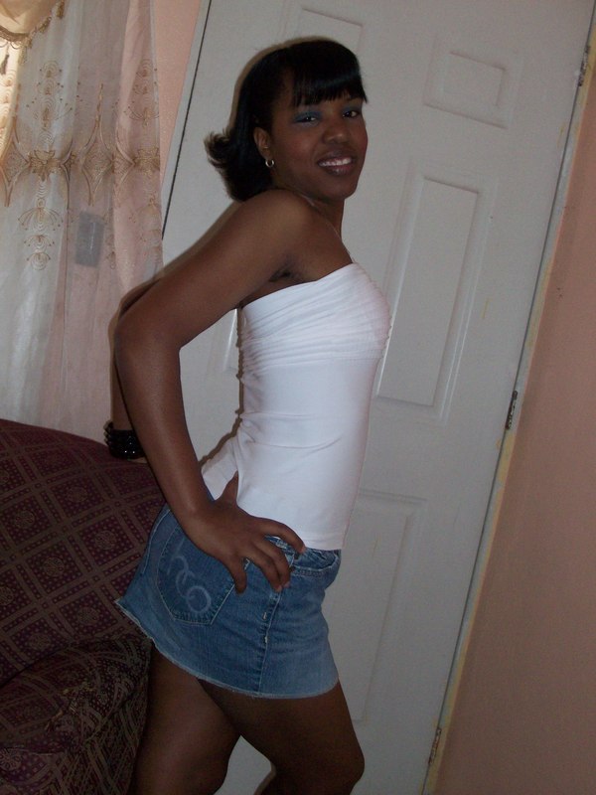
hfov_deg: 34.3
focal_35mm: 42
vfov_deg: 44.8
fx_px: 964
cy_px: 398
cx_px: 298
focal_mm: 7.1
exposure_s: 1/65.1
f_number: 3.2
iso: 160
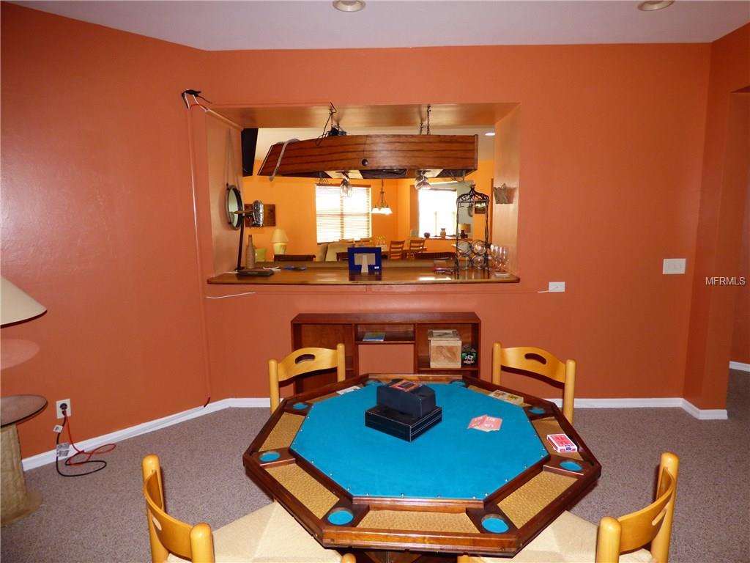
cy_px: 282
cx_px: 375
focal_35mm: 20
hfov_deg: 81.7
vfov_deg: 66.0
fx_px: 433
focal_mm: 3.58
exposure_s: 1/60
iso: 160
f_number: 2.8
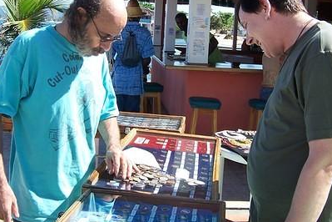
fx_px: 507
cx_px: 150
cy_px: 58
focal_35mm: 55
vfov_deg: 24.4
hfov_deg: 36.2
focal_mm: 5.5
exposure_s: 1/500
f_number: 3.4
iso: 80
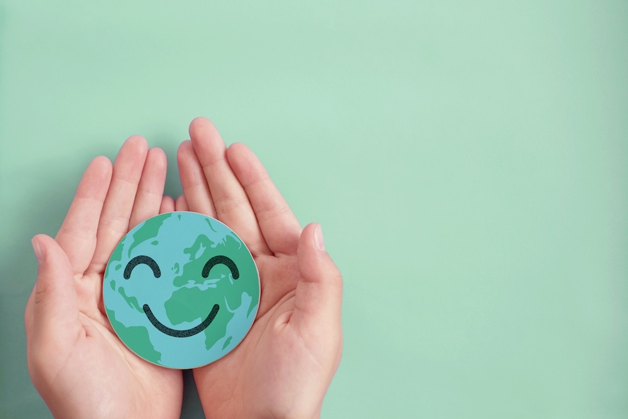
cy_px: 210
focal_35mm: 46
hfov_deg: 42.3
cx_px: 314
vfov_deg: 28.9
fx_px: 811
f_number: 4.5
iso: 250
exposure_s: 1/250
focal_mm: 31
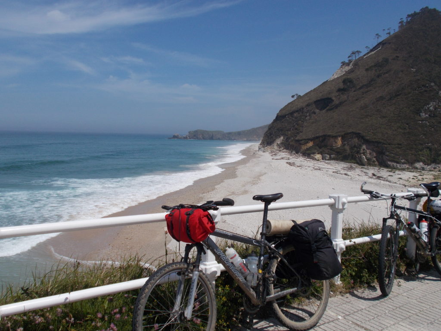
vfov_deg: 41.8
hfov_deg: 54.0
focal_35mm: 34
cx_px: 220
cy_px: 166
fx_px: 433
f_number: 9.2
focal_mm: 6
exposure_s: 1/320
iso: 80
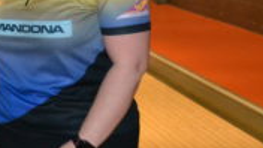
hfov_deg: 12.5
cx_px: -238
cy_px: -13
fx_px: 1074
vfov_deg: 7.8
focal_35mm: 154
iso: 3200
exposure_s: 1/60
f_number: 3.8
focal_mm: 24
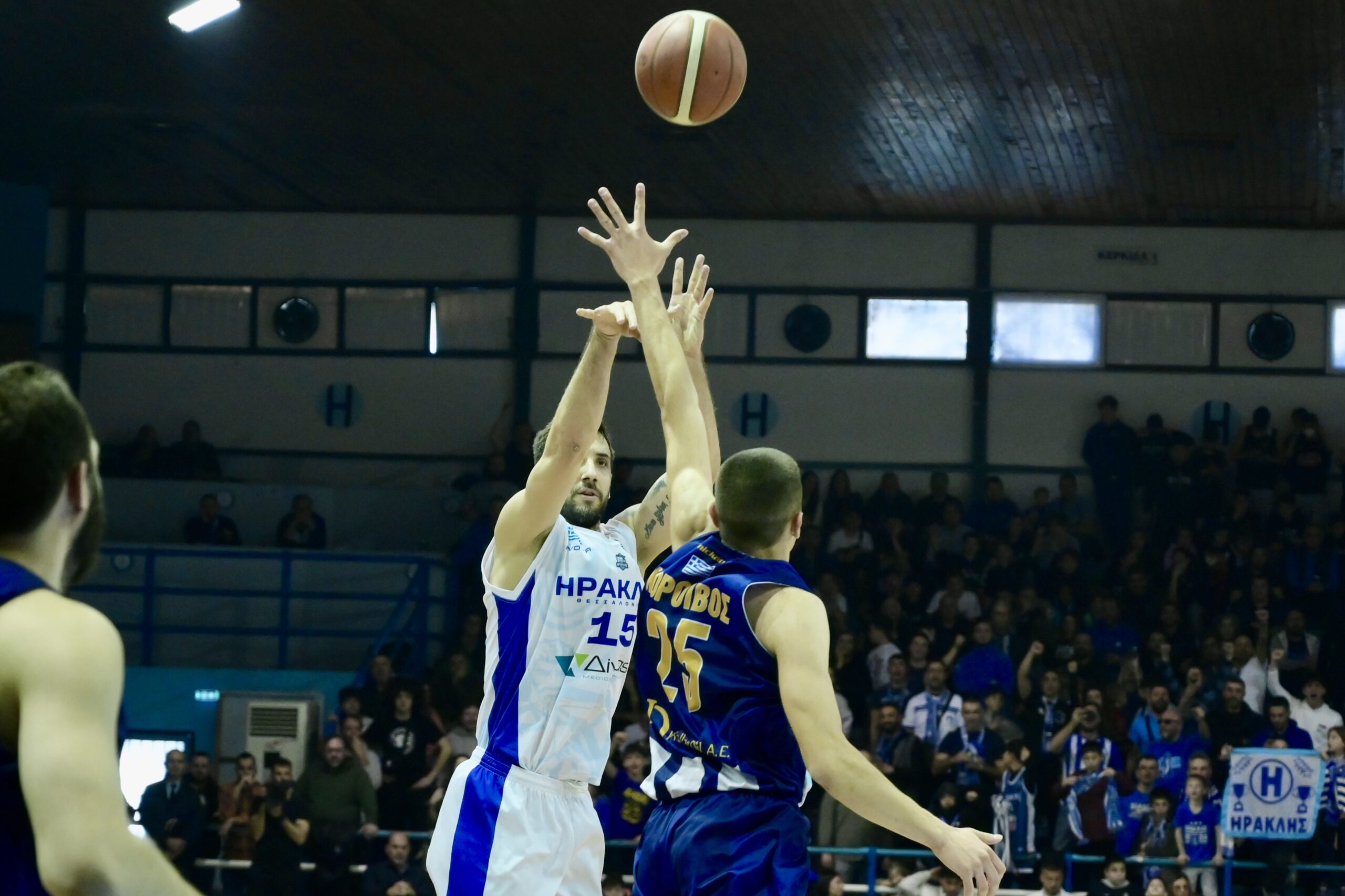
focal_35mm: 70
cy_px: 448
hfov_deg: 28.8
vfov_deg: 19.5
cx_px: 672
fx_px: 2615
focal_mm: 70
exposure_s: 1/1000
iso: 4000
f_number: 4
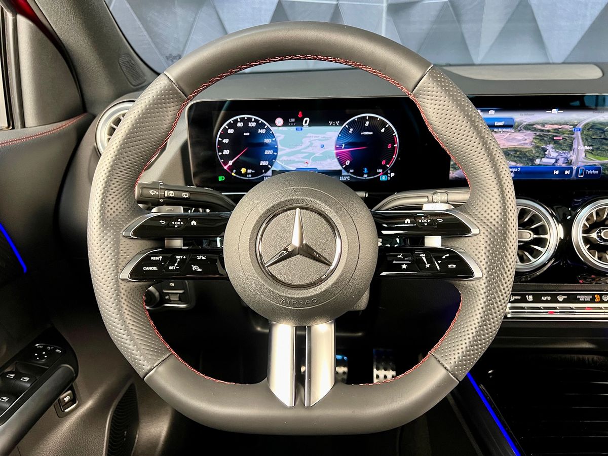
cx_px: 304
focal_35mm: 26
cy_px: 228
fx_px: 457
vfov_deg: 53.1
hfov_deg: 67.3
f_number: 1.5
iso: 500
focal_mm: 5.7
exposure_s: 1/60
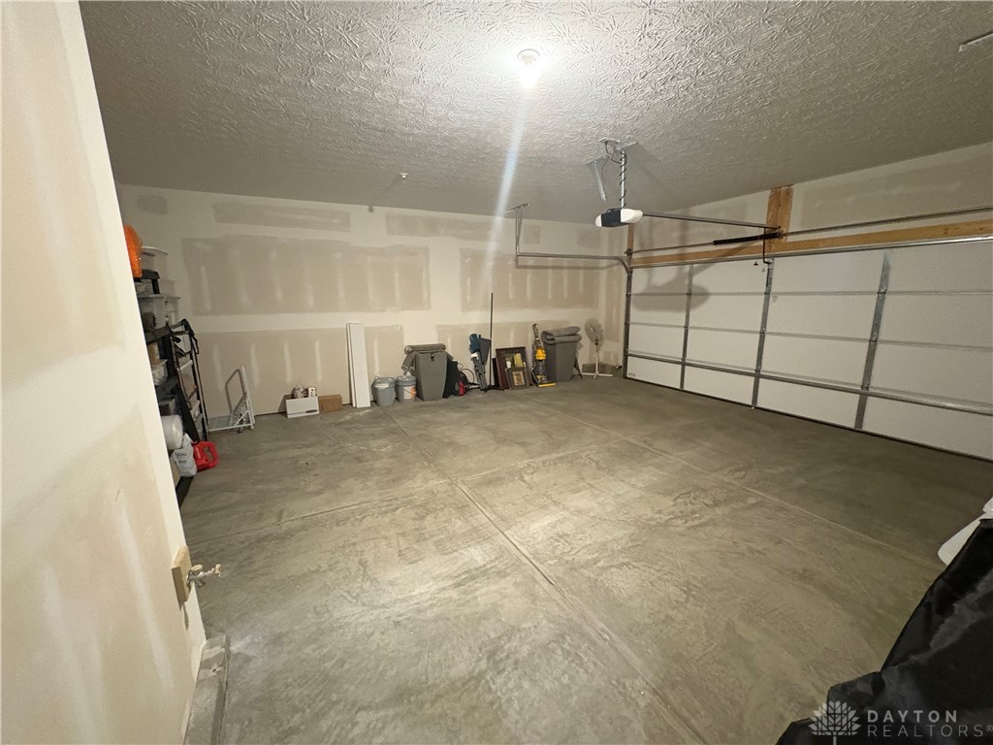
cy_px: 372
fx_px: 402
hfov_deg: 102.1
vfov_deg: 85.7
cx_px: 496
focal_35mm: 14
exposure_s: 1/40
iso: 1000
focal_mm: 2.22
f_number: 2.2
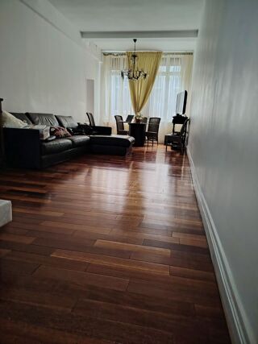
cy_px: 172
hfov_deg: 56.8
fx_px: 239
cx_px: 129
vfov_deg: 71.6
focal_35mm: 24
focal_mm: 5.25
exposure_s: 1/25
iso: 731
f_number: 1.75
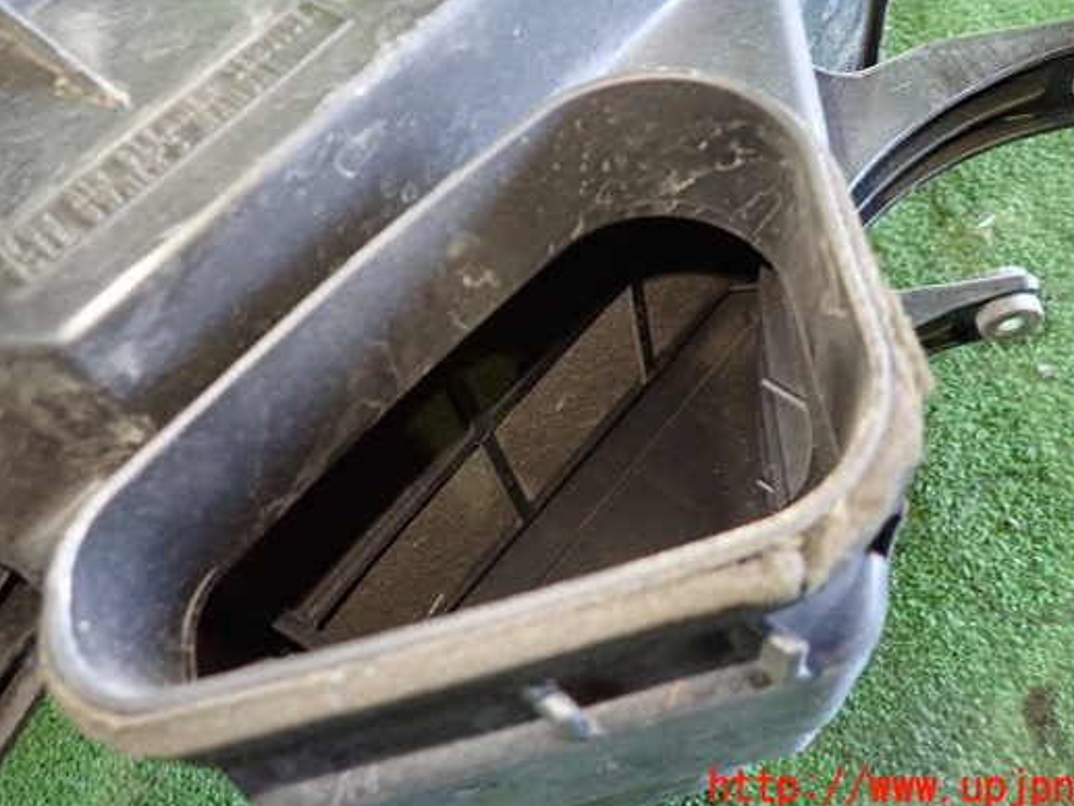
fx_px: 900
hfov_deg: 61.6
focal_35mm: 29
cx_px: 555
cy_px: 347
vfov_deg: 48.1
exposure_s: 1/30
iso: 800
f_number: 2
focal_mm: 4.5
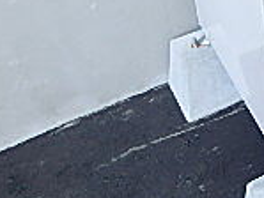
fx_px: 687
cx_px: 470
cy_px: -164
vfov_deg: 14.4
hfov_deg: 17.7
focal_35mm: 90
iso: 125
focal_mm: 3.7
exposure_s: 1/80
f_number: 3.5
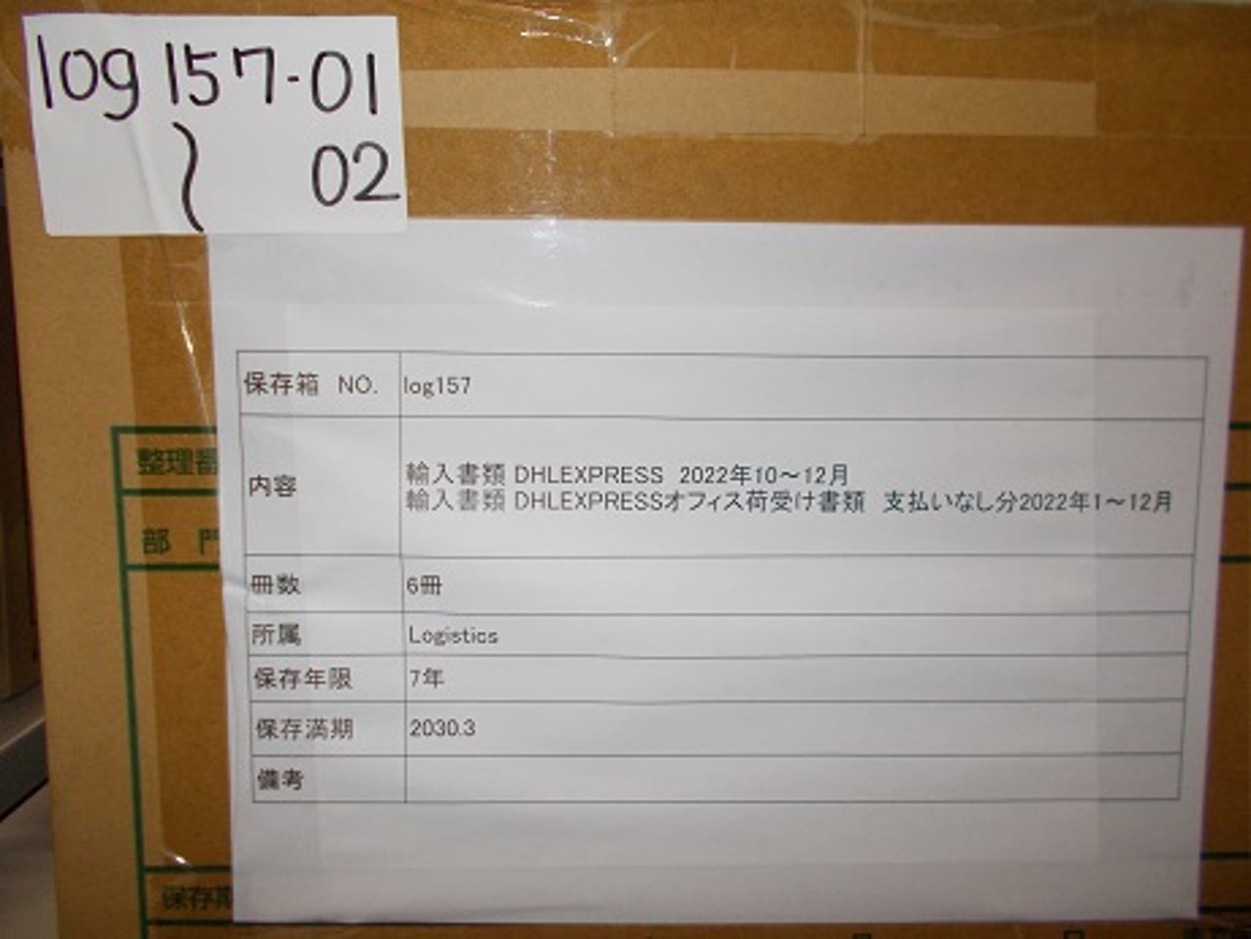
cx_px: 626
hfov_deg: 67.3
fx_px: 940
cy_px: 470
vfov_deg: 53.1
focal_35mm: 26
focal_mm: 4.6
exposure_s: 1/25
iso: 200
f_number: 3.2
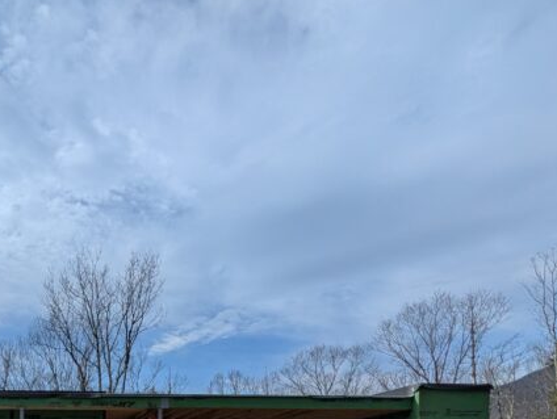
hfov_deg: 53.5
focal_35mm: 29
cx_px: 51
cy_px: 495
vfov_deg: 37.4
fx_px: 467
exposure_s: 1/11765
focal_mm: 2.02
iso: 79
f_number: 1.7
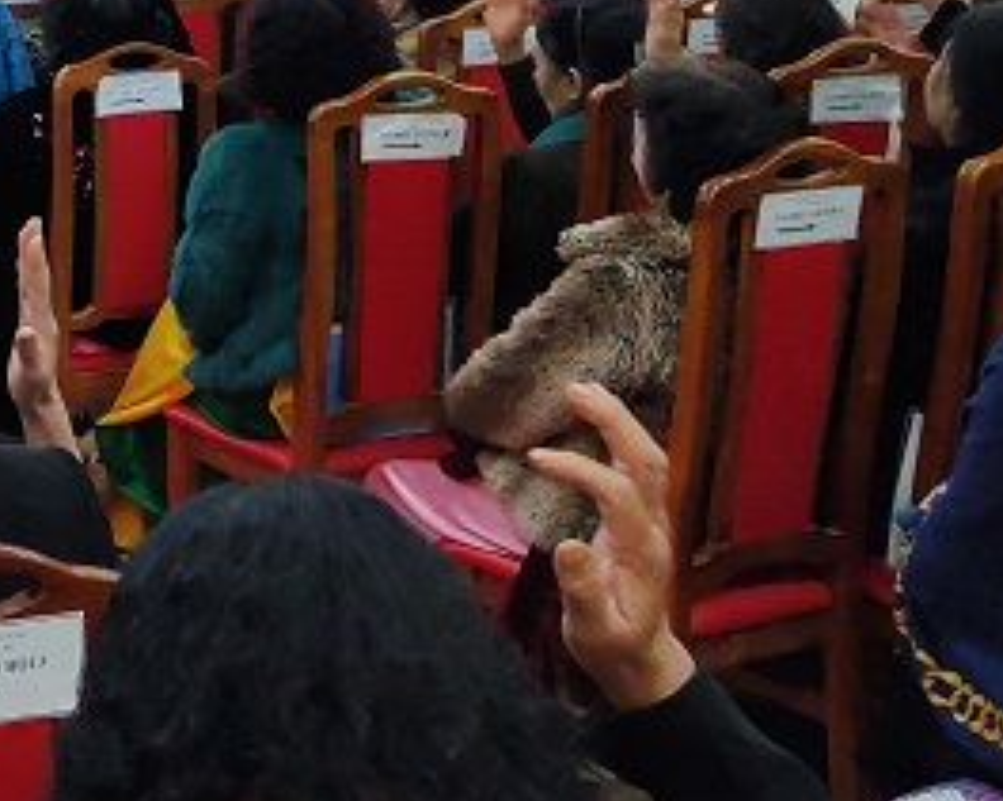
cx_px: -475
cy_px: -167
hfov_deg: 21.7
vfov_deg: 19.5
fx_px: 2196
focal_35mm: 74
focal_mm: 4.71
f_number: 1.7
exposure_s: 1/100
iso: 123
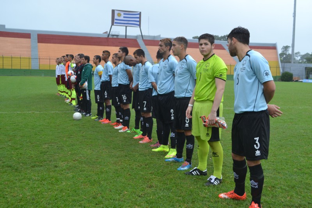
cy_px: 104
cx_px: 156
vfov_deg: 31.9
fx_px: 364
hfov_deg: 46.4
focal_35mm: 42
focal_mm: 28
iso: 320
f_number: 5.6
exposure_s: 1/125
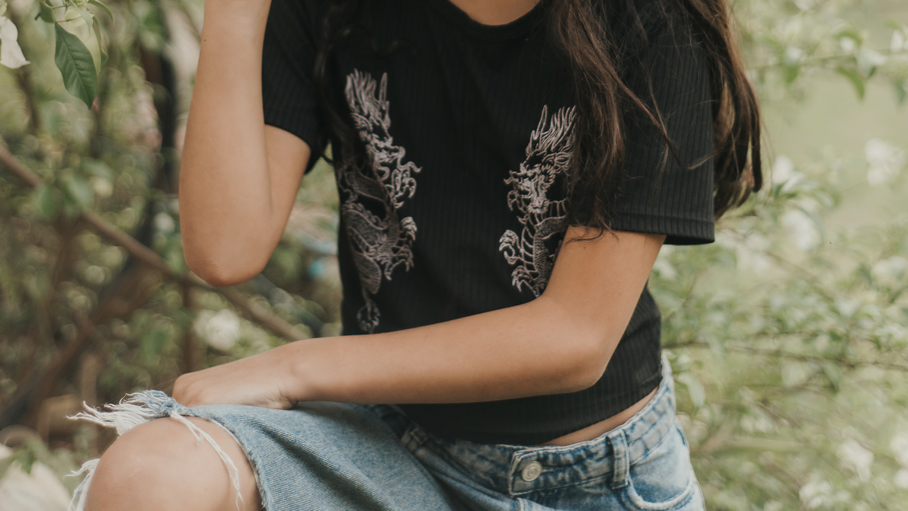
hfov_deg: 26.8
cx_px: 452
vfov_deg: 14.8
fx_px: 1902
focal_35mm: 79
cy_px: -100
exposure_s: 1/400
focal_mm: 50
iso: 200
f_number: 2.2
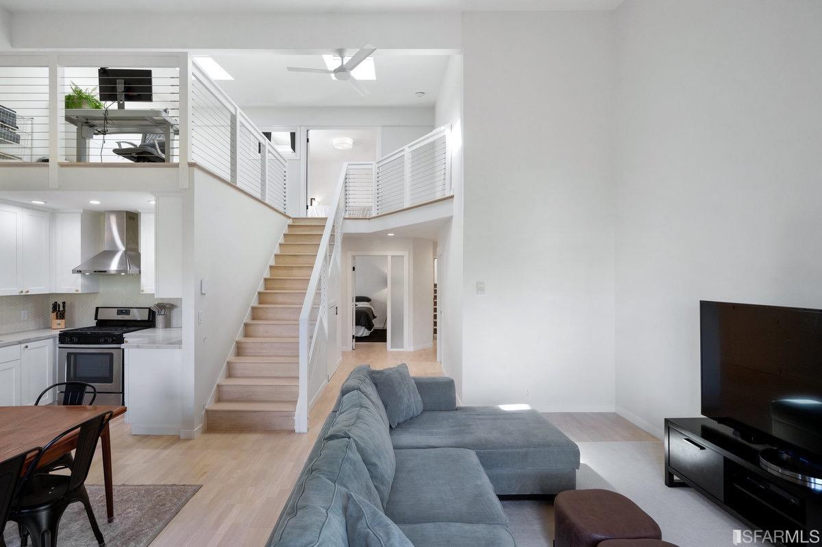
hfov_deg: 95.0
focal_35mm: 16
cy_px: 274
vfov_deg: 72.0
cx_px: 411
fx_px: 376
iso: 400
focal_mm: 16.5
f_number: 9
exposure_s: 1/20
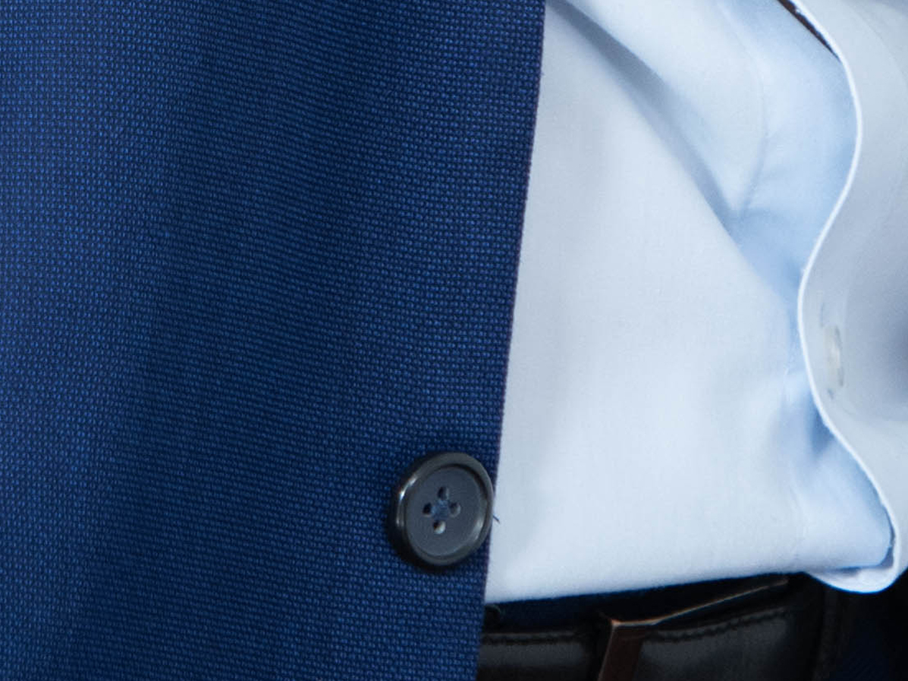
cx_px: -104
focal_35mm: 895
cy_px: -956
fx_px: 23479
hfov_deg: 2.2
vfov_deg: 1.7
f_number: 2.8
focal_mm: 135
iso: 320
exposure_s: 1/400
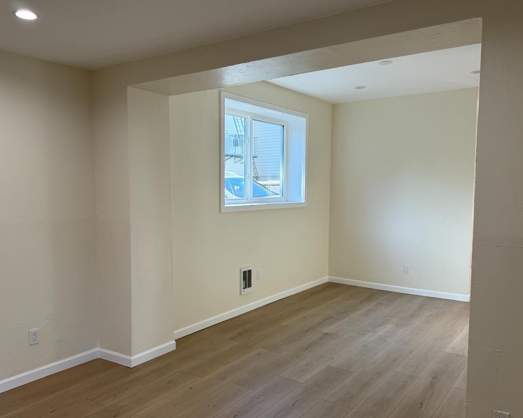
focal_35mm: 29
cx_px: 239
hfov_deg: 60.4
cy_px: 225
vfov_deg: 49.9
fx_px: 449
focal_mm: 6.76
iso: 80
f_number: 1.78
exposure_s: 1/130
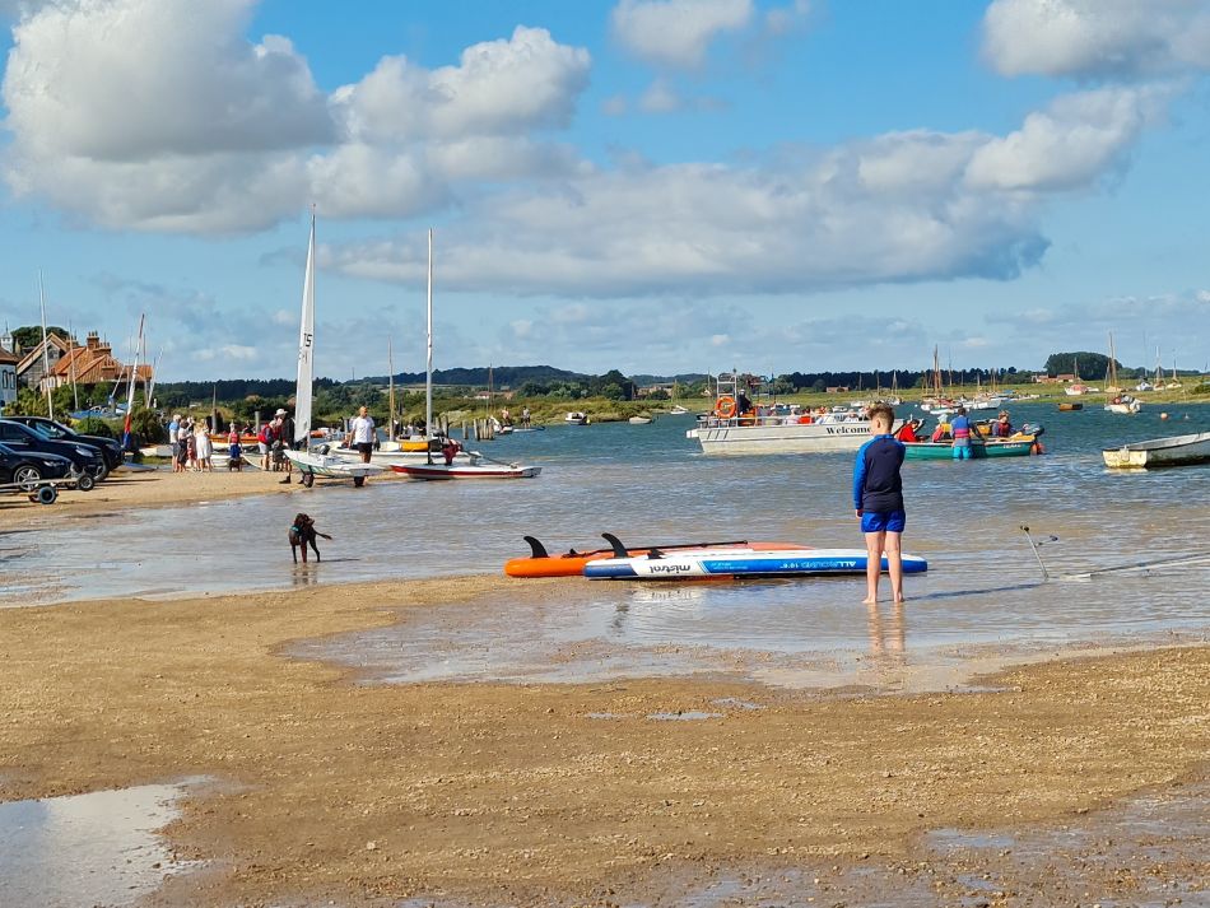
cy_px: 454
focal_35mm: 26
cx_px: 605
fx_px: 909
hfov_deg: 67.3
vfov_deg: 53.1
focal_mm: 5.4
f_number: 1.8
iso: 50
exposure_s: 1/3636
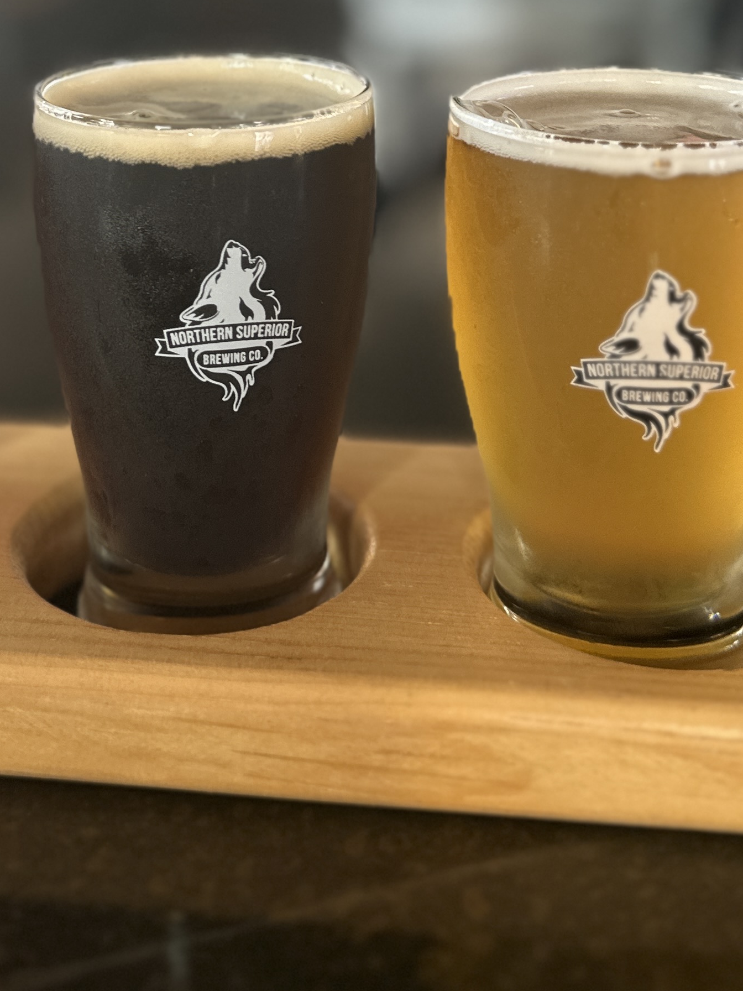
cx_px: 240
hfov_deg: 26.9
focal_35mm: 54
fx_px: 1545
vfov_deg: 32.9
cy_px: 21
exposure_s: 1/60
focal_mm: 6.86
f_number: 1.78
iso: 125
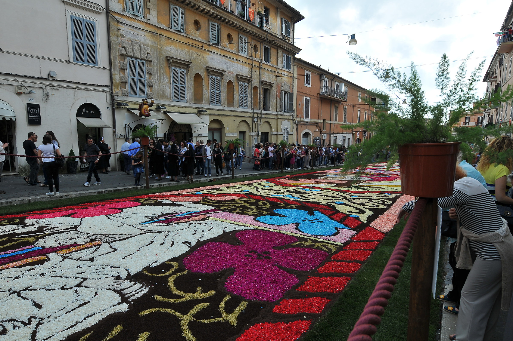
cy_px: 170
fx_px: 299
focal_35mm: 21
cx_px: 256
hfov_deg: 81.3
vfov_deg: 59.4
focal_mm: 14
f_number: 9
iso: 200
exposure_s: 1/320
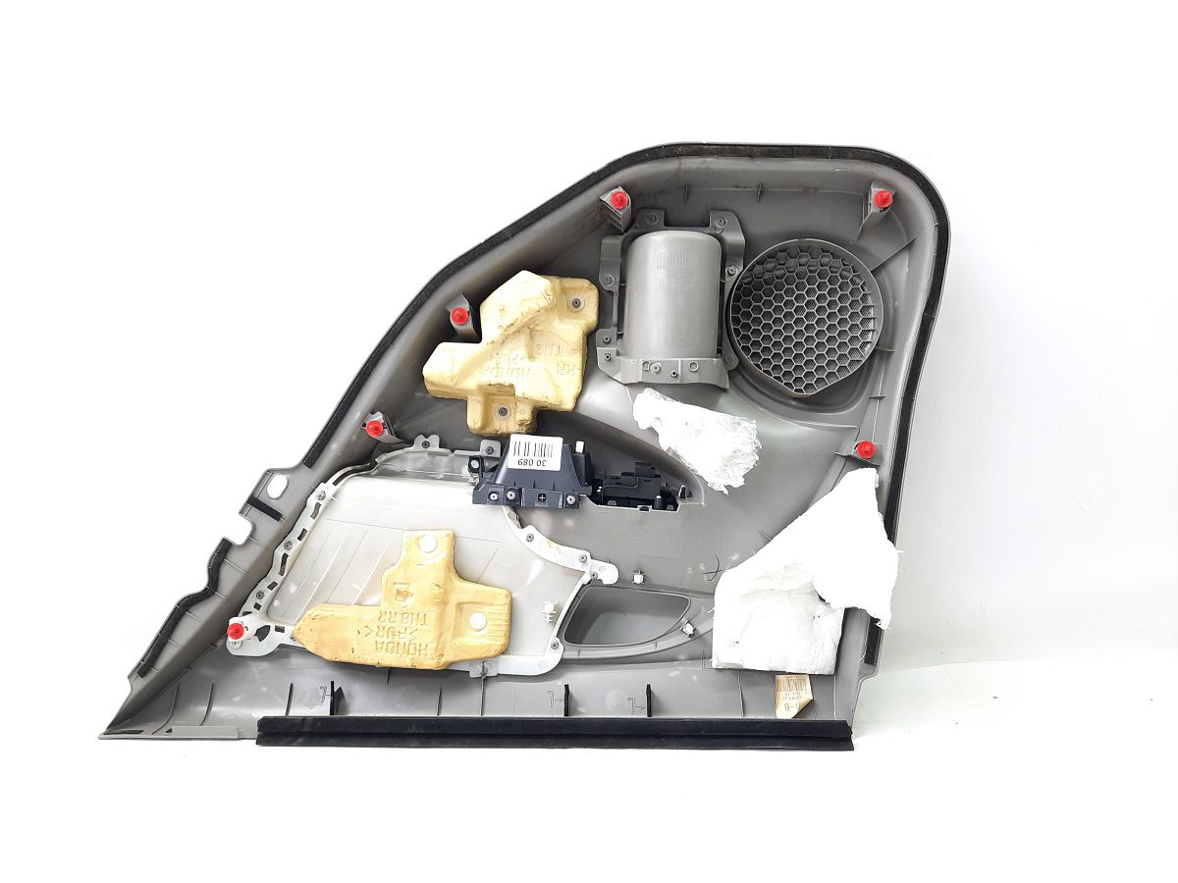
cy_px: 442
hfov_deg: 69.4
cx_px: 589
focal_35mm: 25
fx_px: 851
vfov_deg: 54.9
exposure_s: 1/50
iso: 100
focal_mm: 4.6
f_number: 2
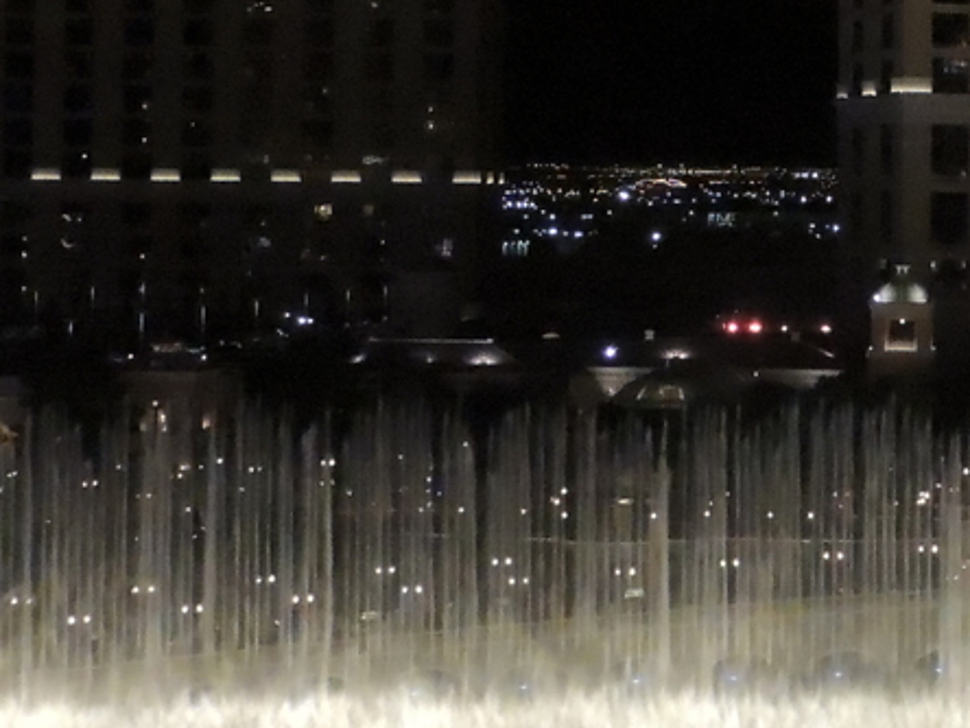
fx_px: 2830
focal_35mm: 101
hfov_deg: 19.1
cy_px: 120
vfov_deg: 14.5
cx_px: 878
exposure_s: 1/15
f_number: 3.3
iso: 2500
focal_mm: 6.2
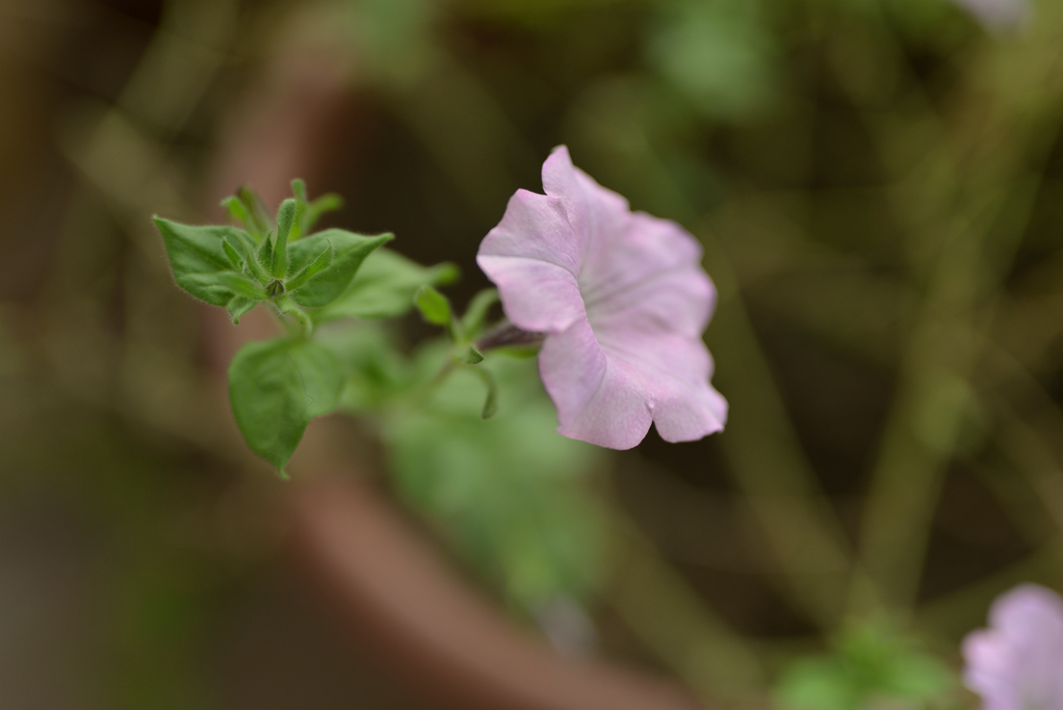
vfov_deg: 27.0
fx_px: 1477
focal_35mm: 50
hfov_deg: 39.6
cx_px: 532
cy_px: 355
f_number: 1.4
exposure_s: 1/320
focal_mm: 50
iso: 100
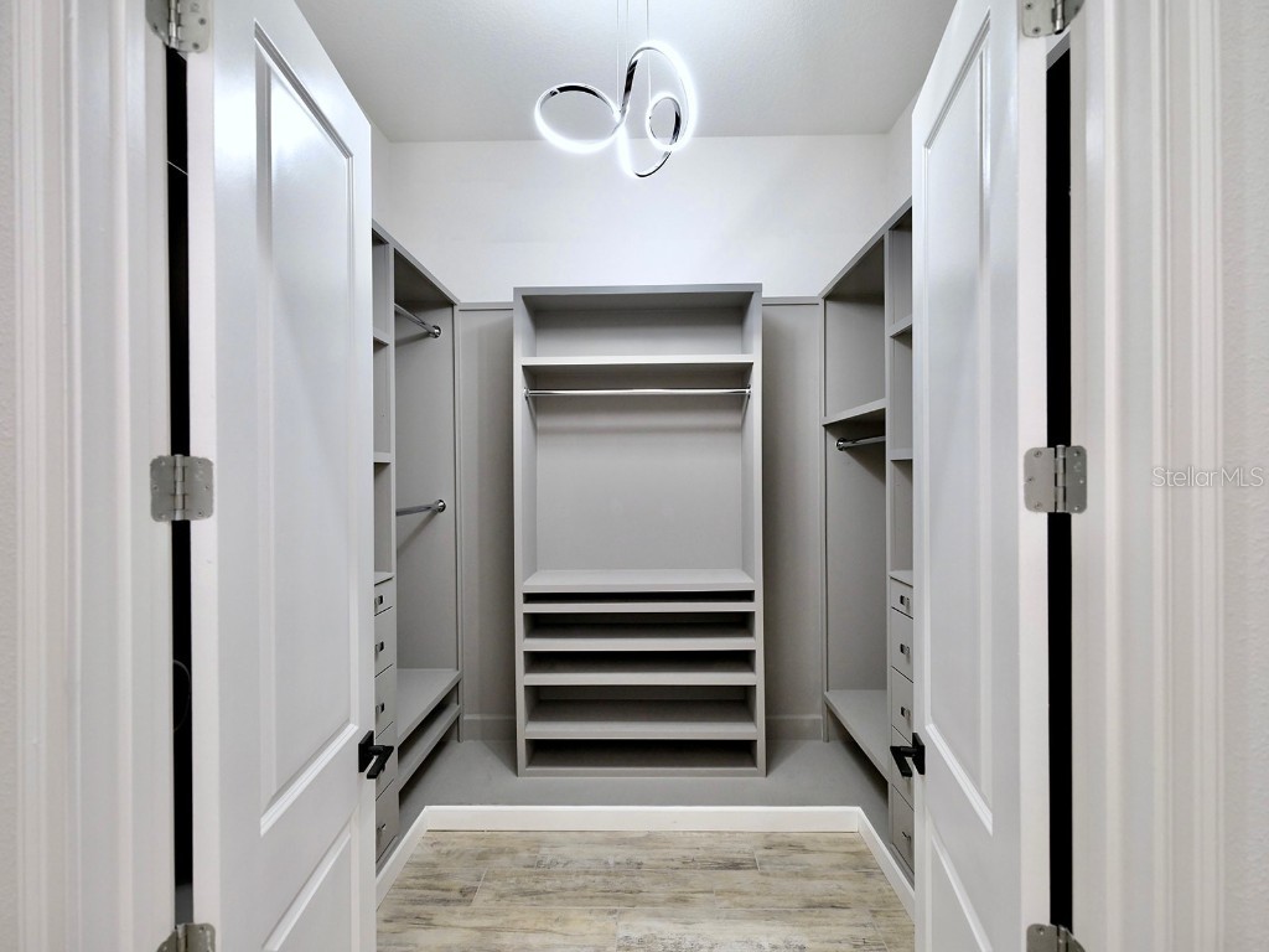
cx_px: 634
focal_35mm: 16
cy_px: 476
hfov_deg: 94.5
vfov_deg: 78.1
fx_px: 587
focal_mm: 20
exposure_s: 1/160
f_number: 4
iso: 6400
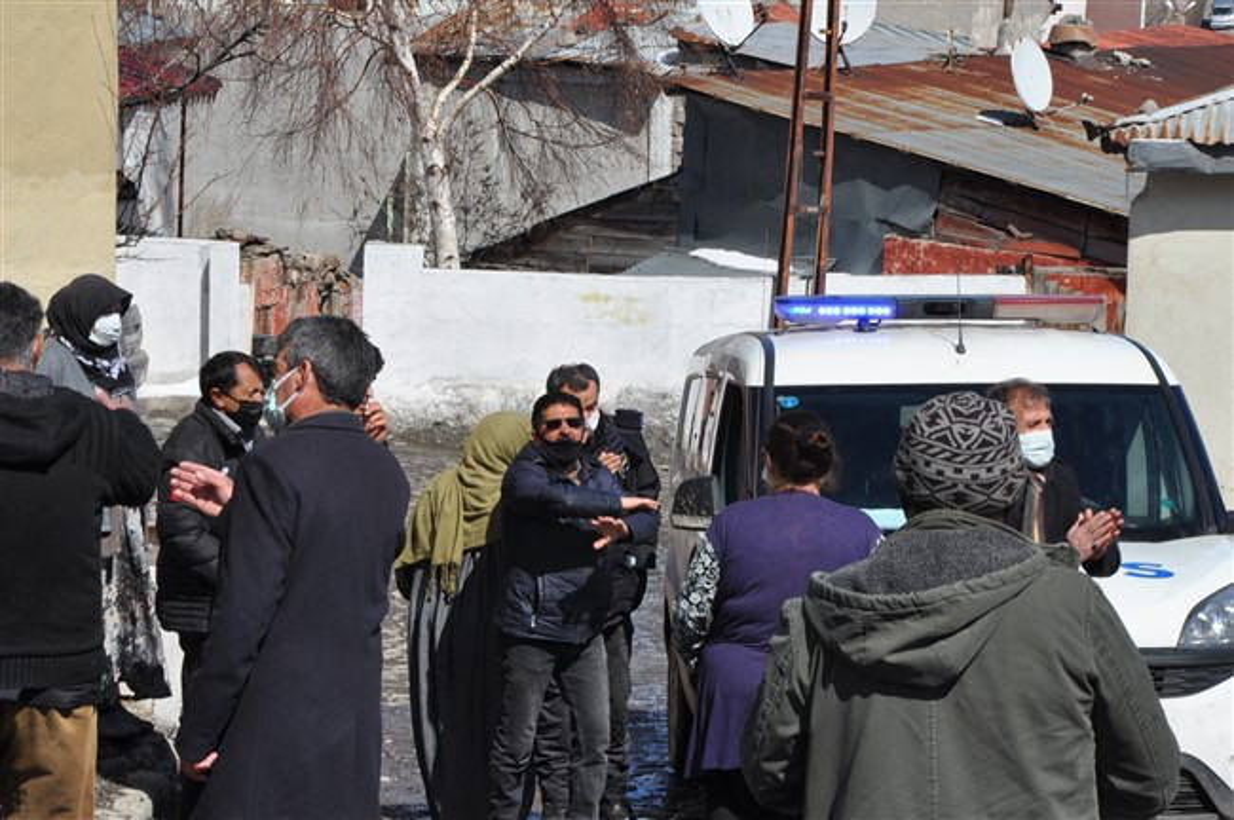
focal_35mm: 112
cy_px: 410
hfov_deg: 18.2
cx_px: 617
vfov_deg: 12.2
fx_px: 3852
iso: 200
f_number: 14
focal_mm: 75
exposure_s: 1/200
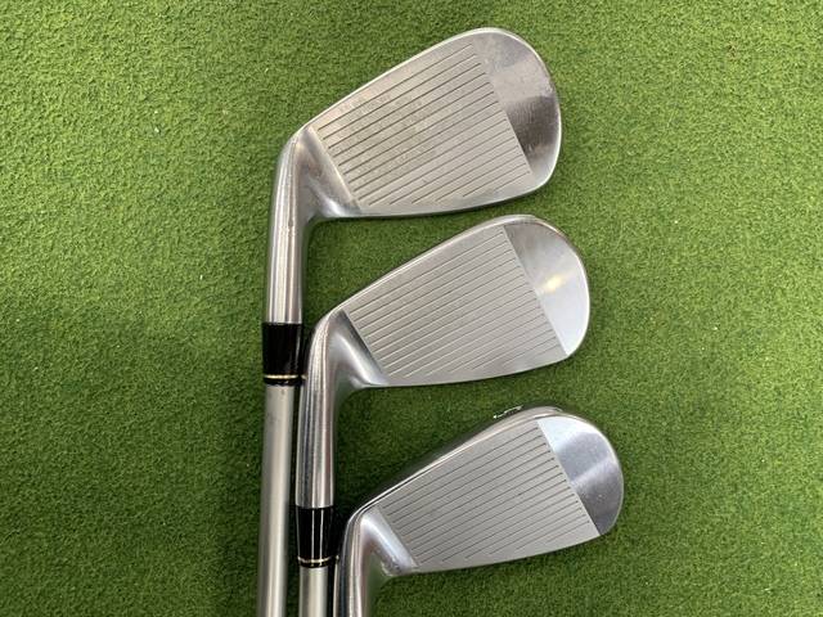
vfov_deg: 53.1
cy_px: 308
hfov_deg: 67.3
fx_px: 618
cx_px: 412
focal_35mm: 26
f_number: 1.8
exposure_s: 1/60
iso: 125
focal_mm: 4.25
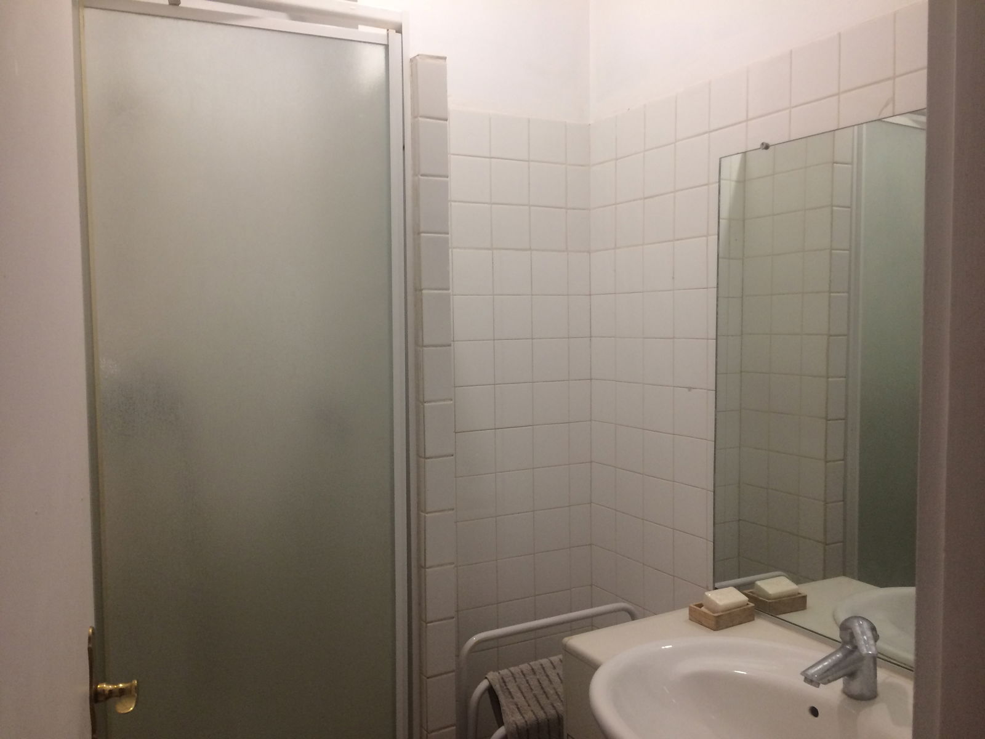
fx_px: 825
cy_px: 370
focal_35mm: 29
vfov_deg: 48.2
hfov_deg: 61.7
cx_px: 492
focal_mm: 4.15
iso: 125
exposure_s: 1/33
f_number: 2.2
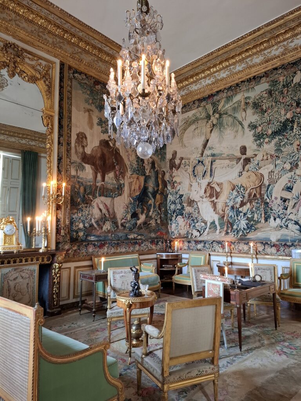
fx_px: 267
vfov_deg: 73.9
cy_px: 200
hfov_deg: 58.9
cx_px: 150
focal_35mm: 23
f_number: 1.8
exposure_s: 1/33
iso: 320
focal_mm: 5.54
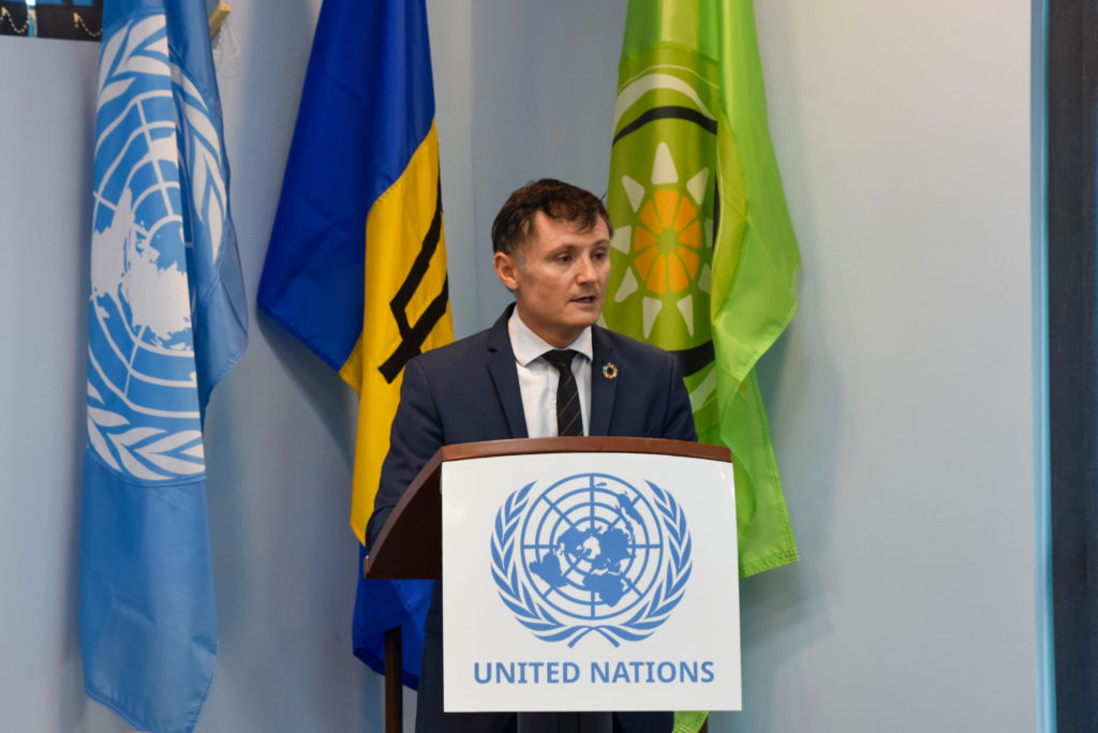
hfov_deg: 15.2
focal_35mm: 135
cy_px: 366
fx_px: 4120
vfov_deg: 10.2
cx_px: 549
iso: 500
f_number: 5.3
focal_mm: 90
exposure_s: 1/60
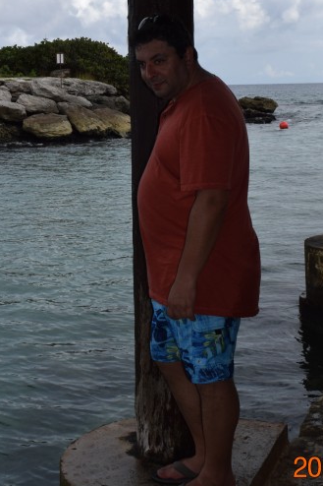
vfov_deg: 34.1
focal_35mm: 56
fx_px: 754
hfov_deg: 24.2
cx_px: 142
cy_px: 69
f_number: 11
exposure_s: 1/200
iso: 100
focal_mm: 18
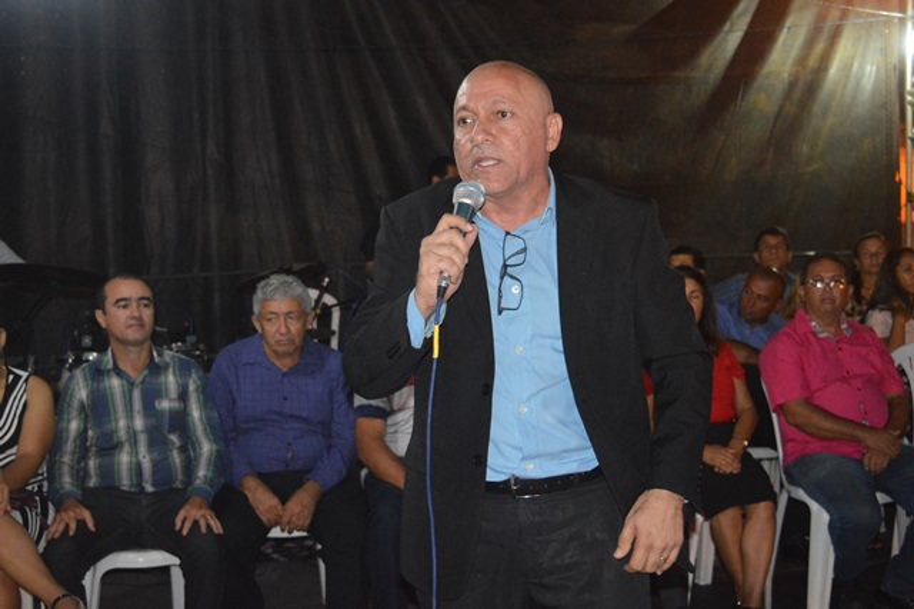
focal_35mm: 52
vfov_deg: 25.7
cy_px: 304
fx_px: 1332
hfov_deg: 37.9
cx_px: 457
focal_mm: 35
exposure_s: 1/60
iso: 3200
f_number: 4.5
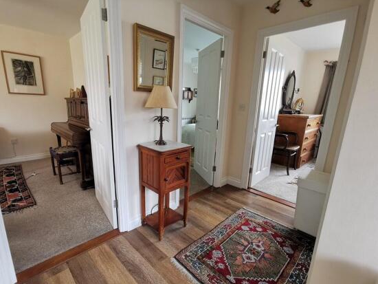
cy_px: 149
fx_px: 197
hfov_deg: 87.6
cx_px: 178
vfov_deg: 71.6
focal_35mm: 18
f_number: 2.2
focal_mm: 2.26
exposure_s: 1/50
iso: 320
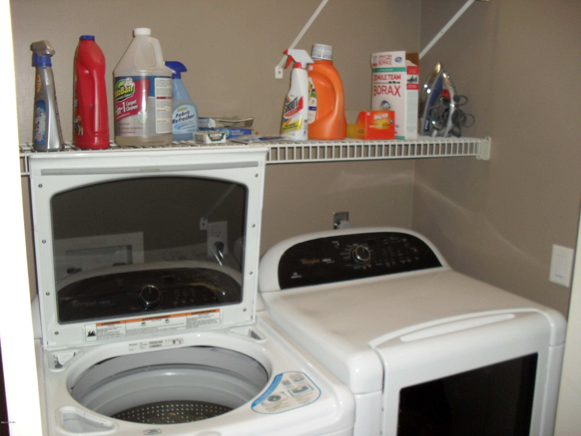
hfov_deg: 52.6
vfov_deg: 40.7
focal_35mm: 35
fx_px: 587
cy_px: 218
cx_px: 290
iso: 200
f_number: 3.2
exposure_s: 1/45
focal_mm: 6.3
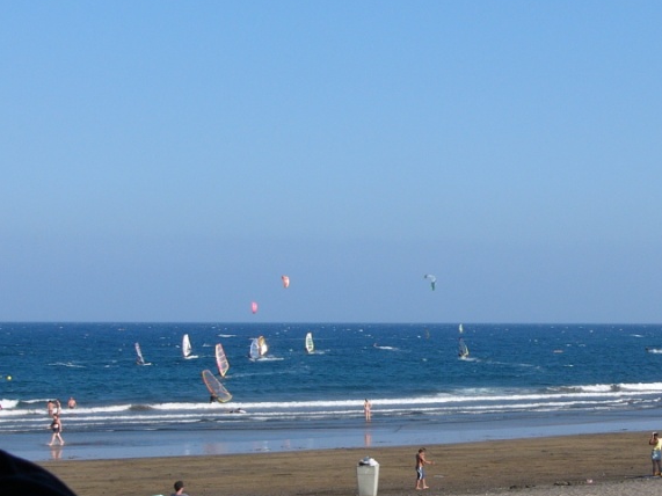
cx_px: 438
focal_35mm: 95
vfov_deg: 15.5
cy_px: 291
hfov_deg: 20.6
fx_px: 1816
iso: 50
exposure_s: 1/640
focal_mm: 8.8
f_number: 4.6
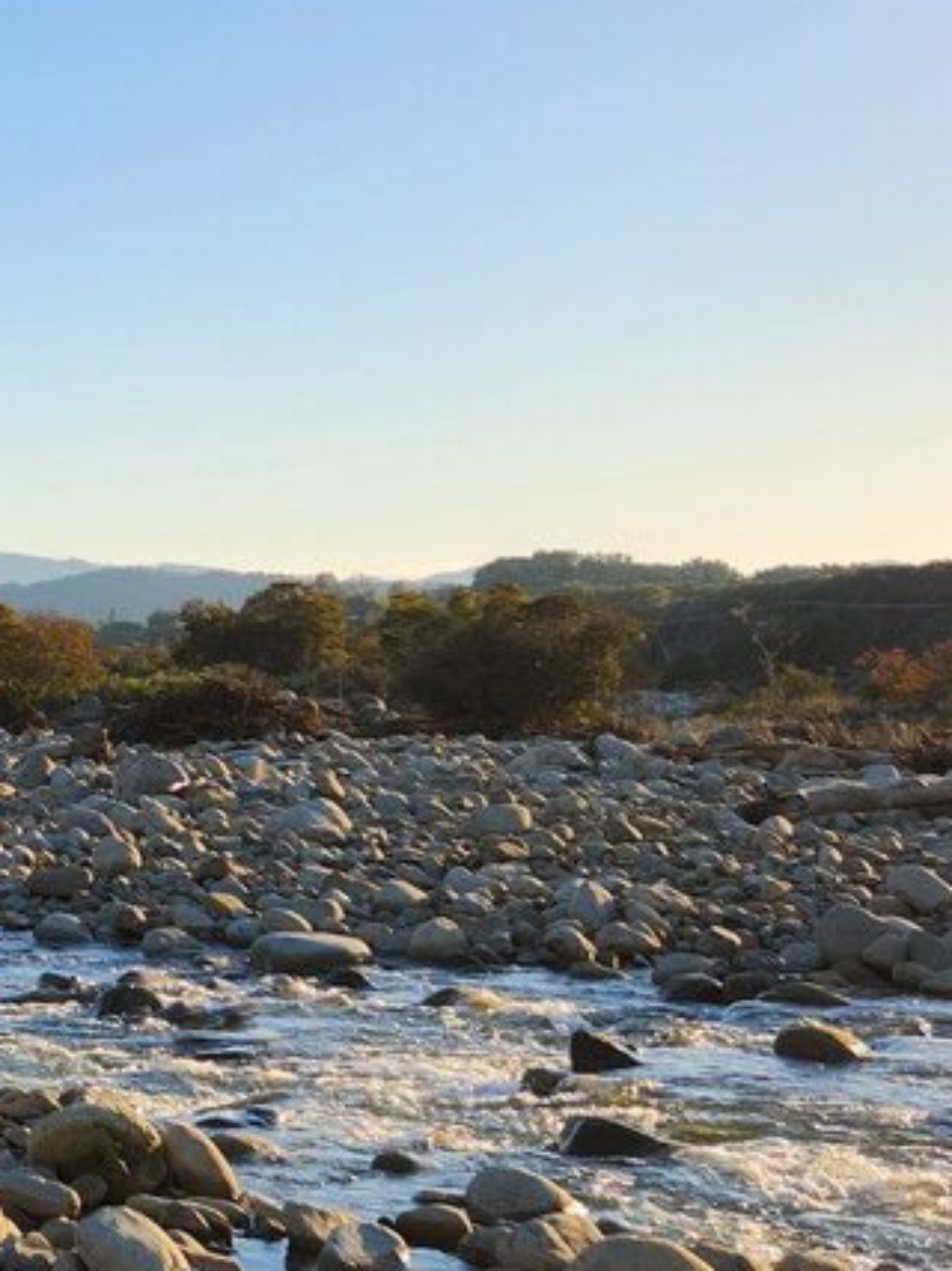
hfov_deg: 18.1
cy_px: 461
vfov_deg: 28.1
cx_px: -613
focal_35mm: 69
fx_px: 2531
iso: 20
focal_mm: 5.4
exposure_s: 1/1192
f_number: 1.8
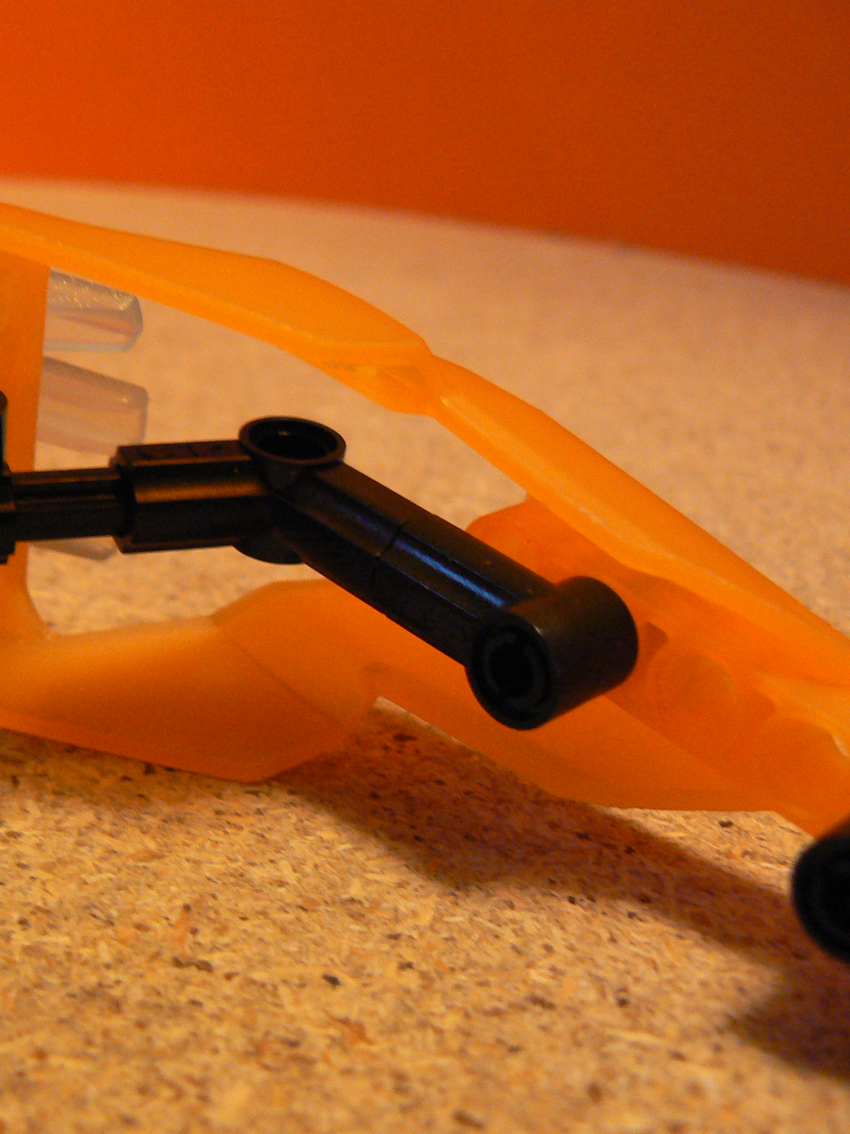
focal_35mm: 49
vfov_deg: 38.9
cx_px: 157
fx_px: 1604
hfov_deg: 29.0
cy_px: 571
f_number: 2.8
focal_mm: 6
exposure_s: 1/15
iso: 200
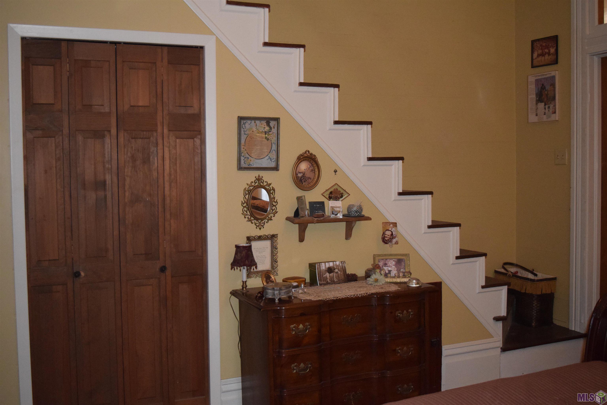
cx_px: 304
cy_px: 202
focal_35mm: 38
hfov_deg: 51.3
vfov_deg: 35.5
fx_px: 632
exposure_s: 1/60
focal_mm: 25
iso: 3200
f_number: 4
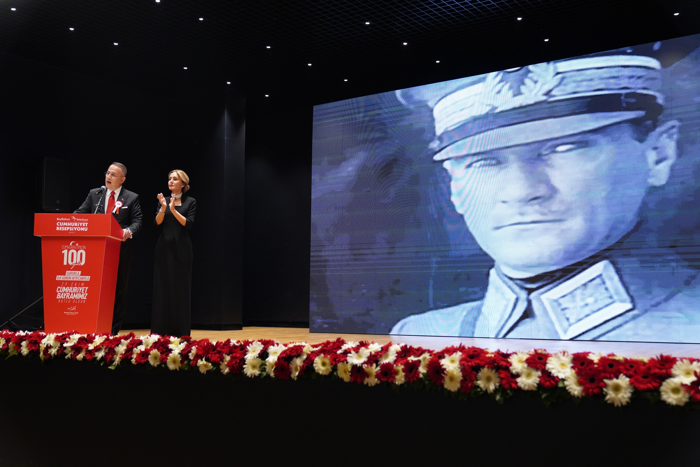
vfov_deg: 35.1
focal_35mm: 38
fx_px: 739
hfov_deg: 50.7
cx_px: 350
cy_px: 234
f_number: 2.8
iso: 2500
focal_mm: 38
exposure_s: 1/200
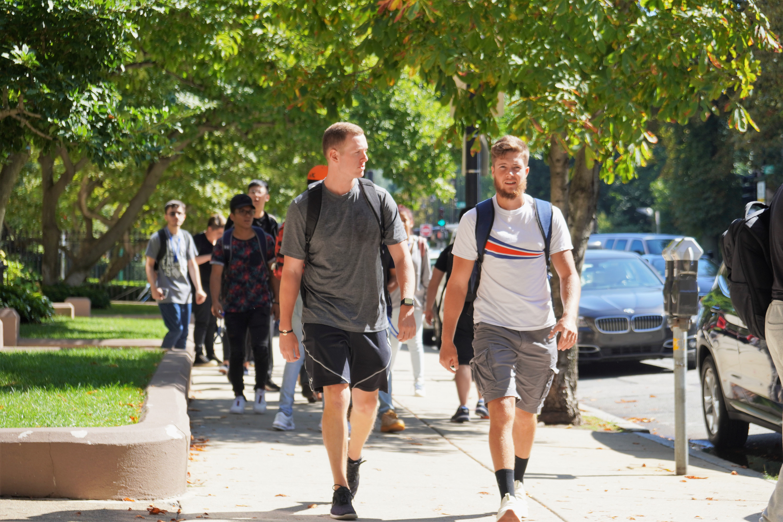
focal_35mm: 105
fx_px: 2284
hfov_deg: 19.5
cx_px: 392
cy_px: 261
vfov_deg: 13.0
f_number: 4
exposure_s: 1/250
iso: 100
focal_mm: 70
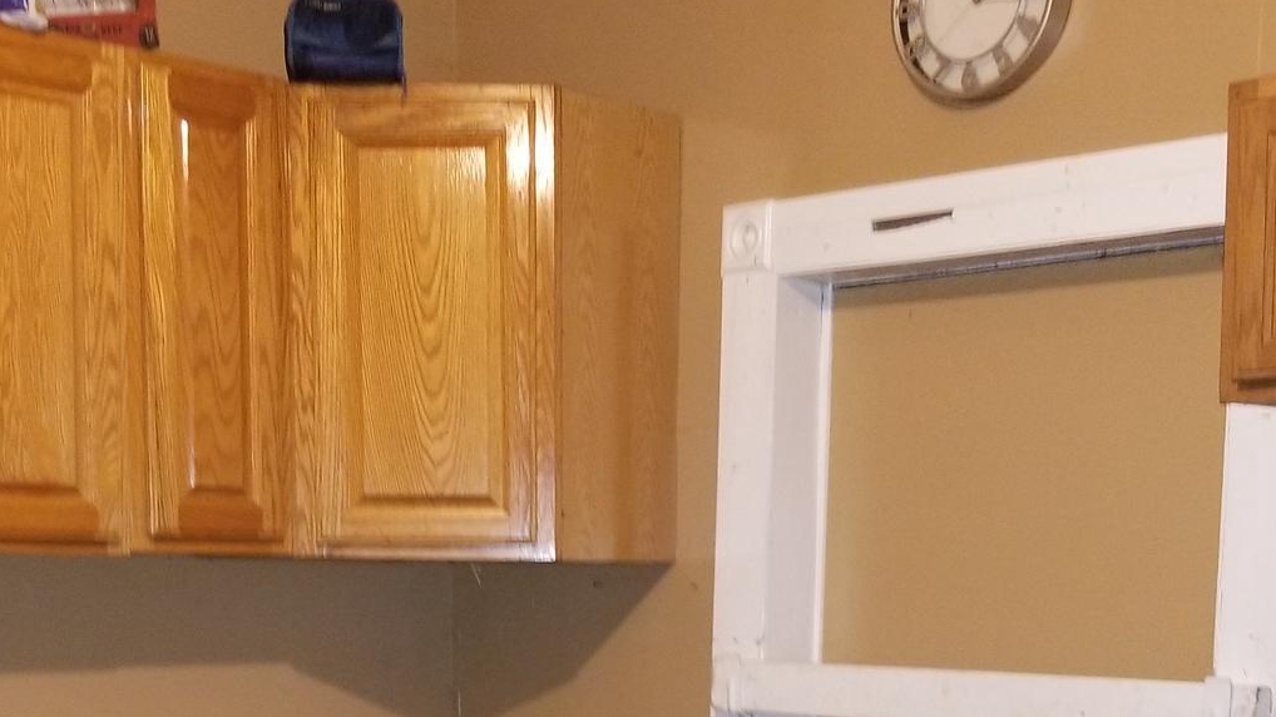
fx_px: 1928
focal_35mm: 57
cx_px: 575
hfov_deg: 36.6
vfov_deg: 20.1
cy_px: 788
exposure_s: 1/10
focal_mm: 4.25
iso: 200
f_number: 1.7
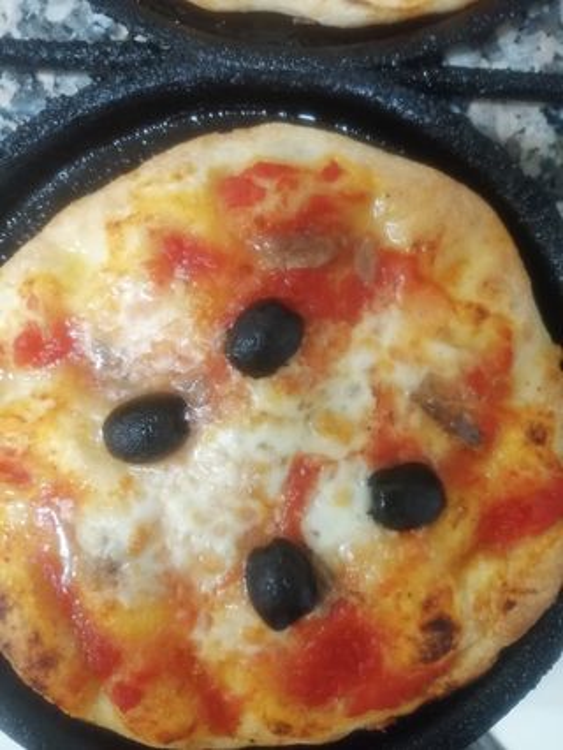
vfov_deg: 65.3
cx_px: 282
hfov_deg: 51.4
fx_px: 585
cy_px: 375
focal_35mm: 27
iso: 500
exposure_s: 1/25
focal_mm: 3.88
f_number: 1.8
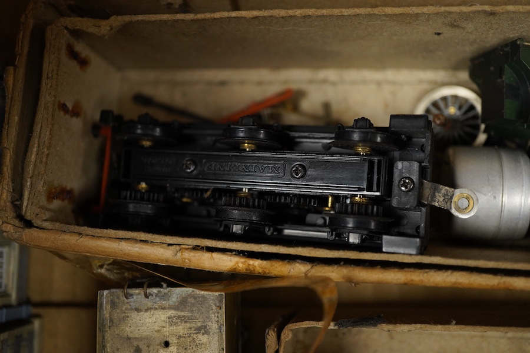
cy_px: 176
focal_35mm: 45
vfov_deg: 29.9
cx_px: 265
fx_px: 662
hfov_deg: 43.6
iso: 1250
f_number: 3.5
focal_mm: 30
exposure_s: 1/160
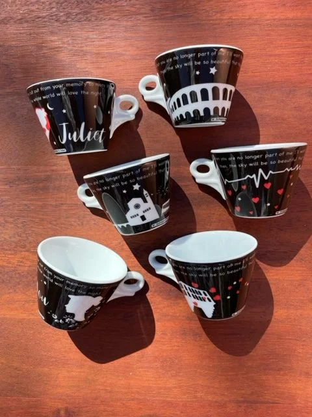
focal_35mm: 26
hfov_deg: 53.1
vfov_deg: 67.3
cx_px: 156
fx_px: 312
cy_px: 208
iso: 32
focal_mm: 4.2
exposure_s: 1/1435
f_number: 1.6
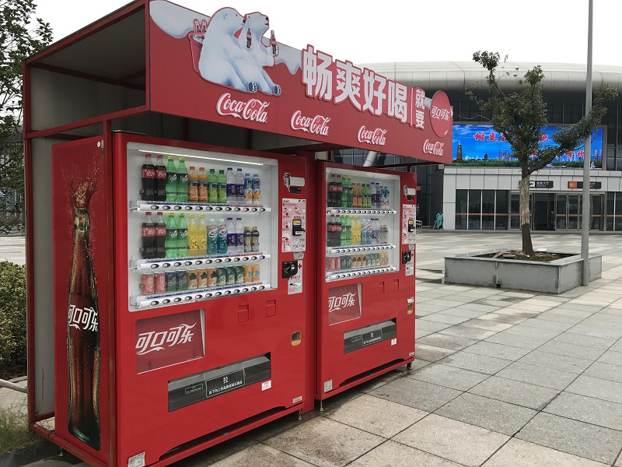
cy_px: 234
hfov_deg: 63.4
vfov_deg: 49.7
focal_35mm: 28
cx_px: 311
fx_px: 503
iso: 20
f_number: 1.8
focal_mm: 3.99
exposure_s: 1/651
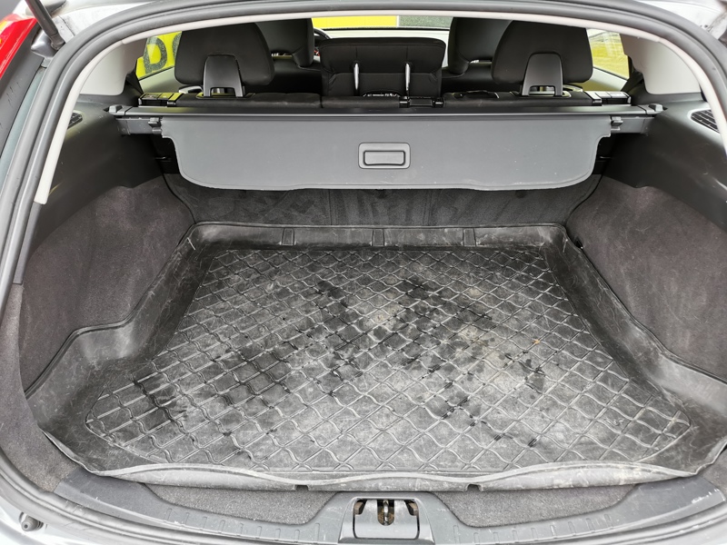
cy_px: 272
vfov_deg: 51.4
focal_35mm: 27
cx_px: 364
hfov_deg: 65.3
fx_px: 567
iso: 80
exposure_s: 1/100
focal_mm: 5.58
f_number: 1.8
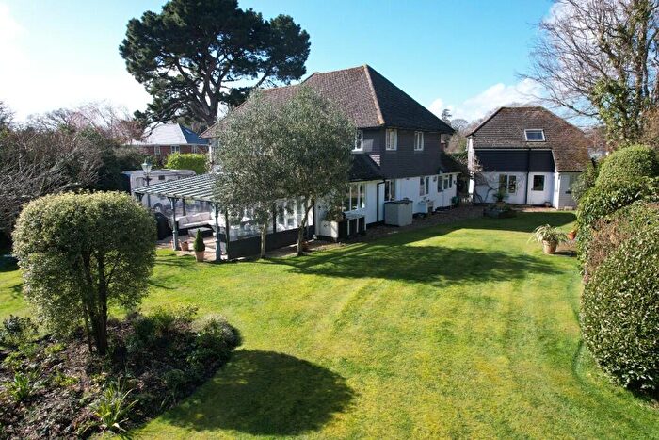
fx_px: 403
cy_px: 220
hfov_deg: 78.6
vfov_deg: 57.2
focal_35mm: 22
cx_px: 330
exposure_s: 1/1000
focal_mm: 8.38
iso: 100
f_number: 2.8
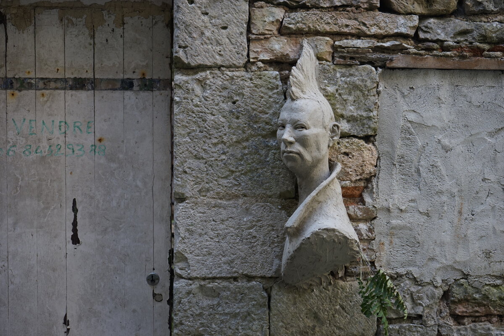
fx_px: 728
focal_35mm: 52
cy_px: 168
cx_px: 252
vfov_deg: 26.0
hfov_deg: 38.2
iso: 800
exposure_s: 1/160
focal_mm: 52
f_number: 5
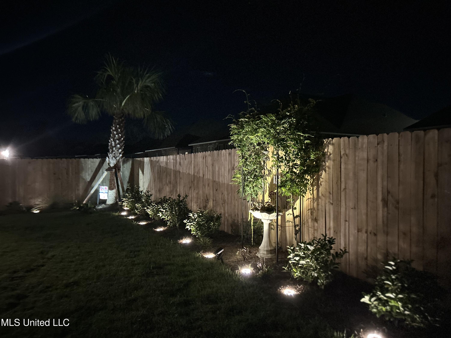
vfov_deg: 53.1
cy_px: 169
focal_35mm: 26
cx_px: 226
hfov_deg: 67.3
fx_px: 339
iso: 2500
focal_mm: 5.7
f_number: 1.5
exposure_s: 1/15
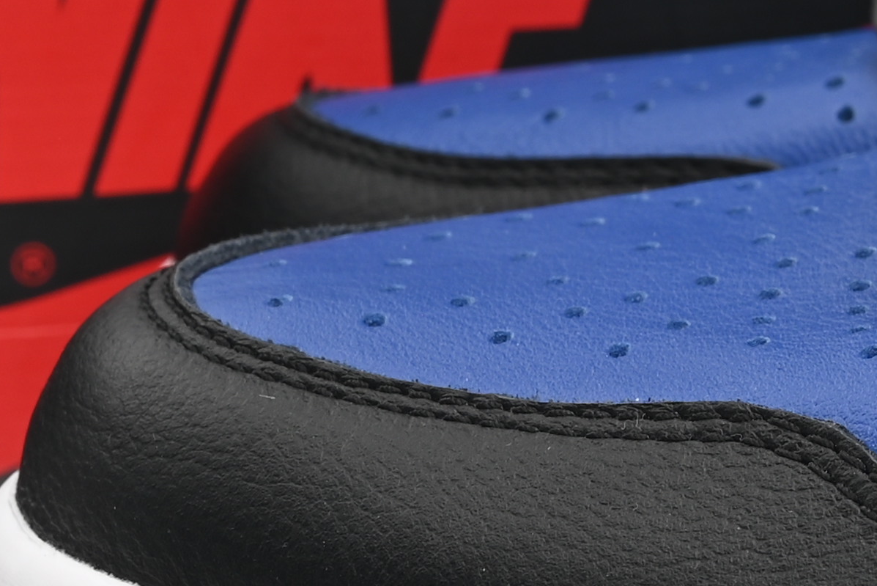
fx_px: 4898
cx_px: 1459
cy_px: -36
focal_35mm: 201
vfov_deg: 6.8
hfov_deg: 9.8
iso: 100
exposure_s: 1/200
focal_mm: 40
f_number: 11
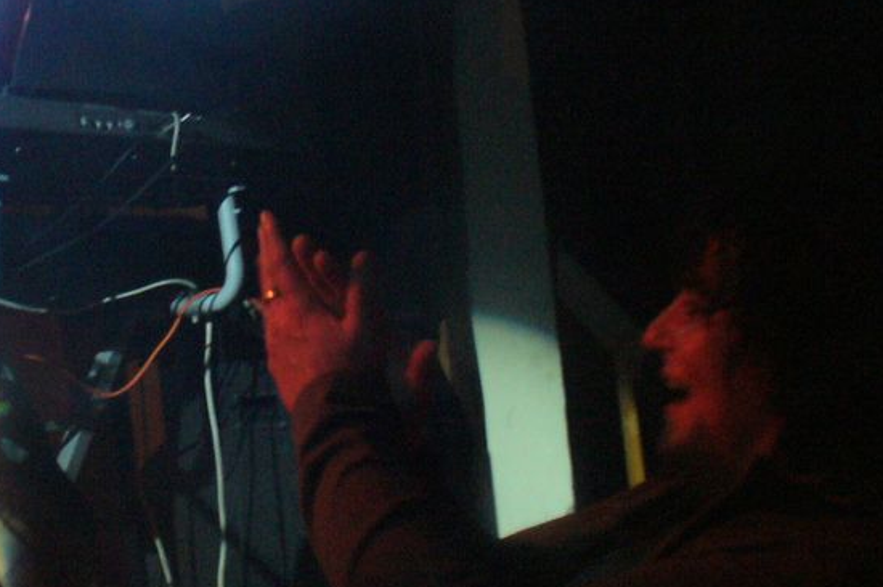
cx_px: 247
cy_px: 181
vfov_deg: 24.0
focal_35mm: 56
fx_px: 1373
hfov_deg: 35.1
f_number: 2.8
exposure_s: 1/60
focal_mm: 6.1
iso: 400
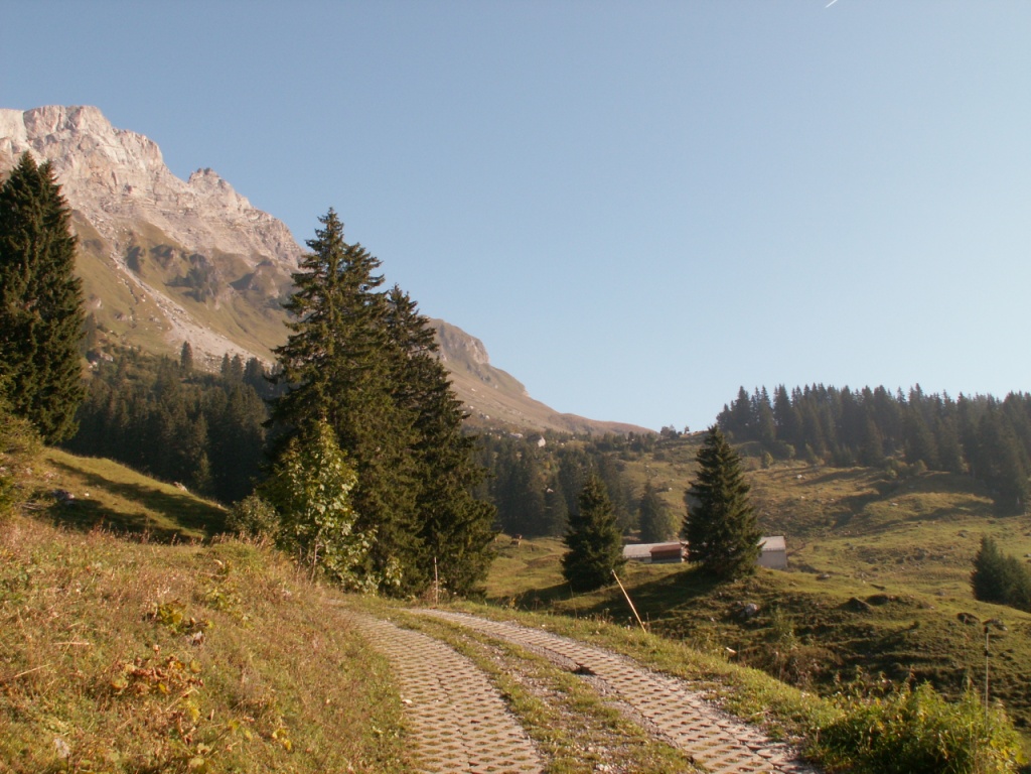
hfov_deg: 52.6
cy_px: 387
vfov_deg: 40.7
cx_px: 516
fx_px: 1042
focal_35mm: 35
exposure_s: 1/160
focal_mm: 5.86
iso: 50
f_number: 5.6
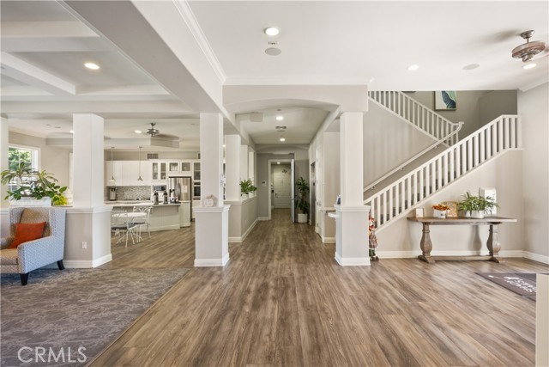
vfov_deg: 70.5
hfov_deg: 93.3
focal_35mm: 17
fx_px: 259
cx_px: 274
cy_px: 184
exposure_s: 30
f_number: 22
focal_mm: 17
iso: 40
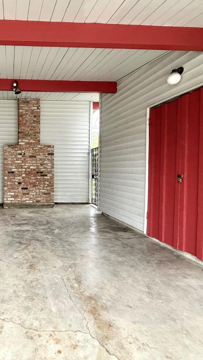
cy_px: 174
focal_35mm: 21
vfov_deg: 83.8
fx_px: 201
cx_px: 22
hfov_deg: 48.2
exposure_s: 1/99
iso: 250
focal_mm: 2.22
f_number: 2.2
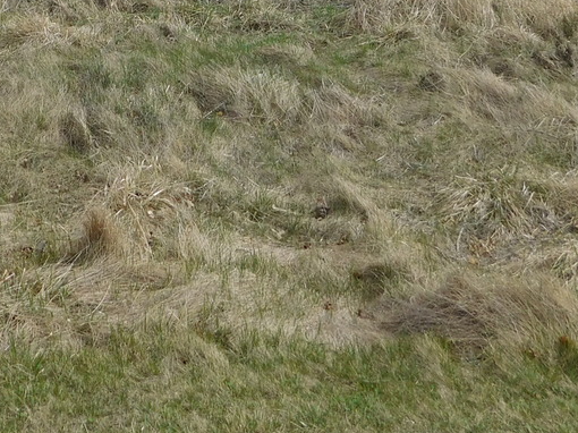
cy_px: -158
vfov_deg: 20.3
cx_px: 91
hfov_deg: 29.0
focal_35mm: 65
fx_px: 1085
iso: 125
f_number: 6
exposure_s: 1/640
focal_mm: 4
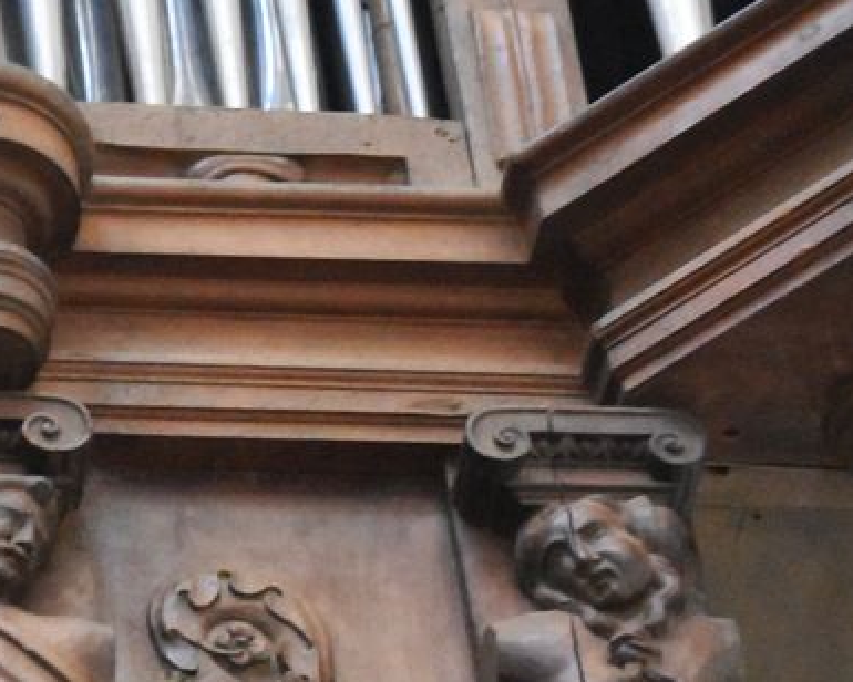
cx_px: 51
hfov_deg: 5.9
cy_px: 700
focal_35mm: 326
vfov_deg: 4.7
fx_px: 8237
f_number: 4.5
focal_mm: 85
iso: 12800
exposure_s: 1/60
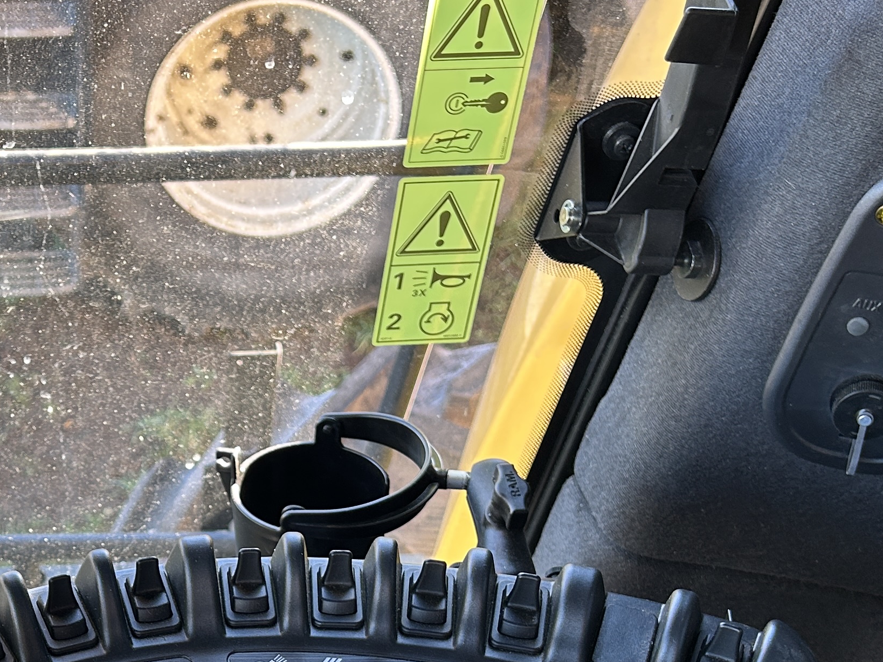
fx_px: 1633
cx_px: 120
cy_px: 639
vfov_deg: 22.2
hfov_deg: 29.2
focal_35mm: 64
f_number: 1.5
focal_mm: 5.7
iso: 64
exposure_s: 1/121
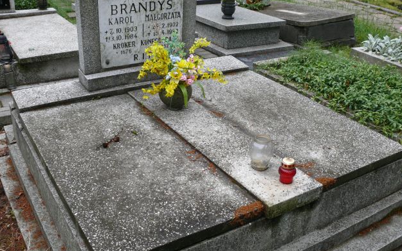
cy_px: 129
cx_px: 205
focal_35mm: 38
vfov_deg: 33.6
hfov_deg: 51.5
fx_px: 416
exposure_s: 1/125
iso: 100
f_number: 2.8
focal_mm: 7.4
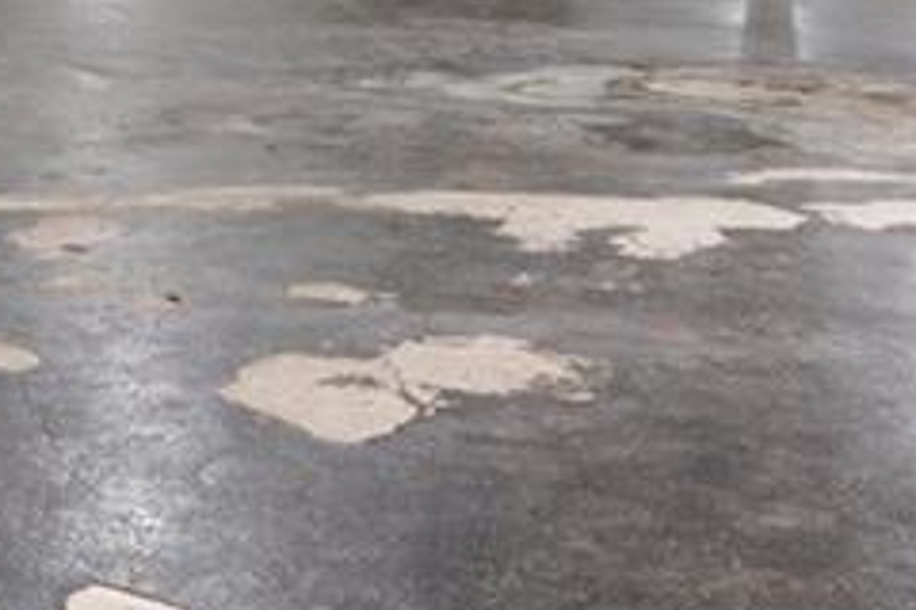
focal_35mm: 80
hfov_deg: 24.5
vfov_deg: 15.7
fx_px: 2035
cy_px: -294
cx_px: 69
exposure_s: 6
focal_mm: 12
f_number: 11
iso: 100
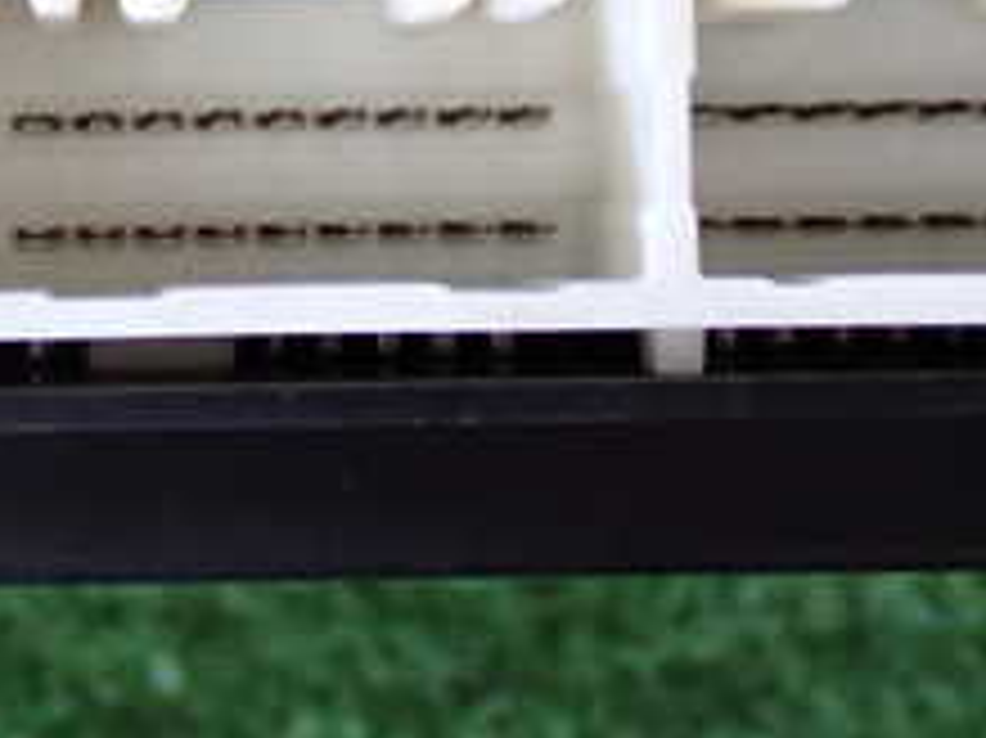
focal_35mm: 137
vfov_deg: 10.8
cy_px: 171
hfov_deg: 14.3
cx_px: 108
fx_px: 3900
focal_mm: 9.01
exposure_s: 1/50
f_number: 3.2
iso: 640
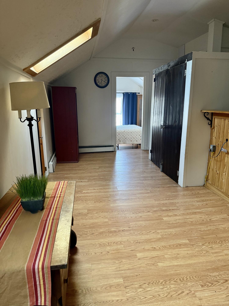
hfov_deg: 56.8
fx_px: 212
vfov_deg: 71.6
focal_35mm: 24
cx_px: 114
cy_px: 153
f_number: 1.78
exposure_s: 1/60
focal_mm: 6.76
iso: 400
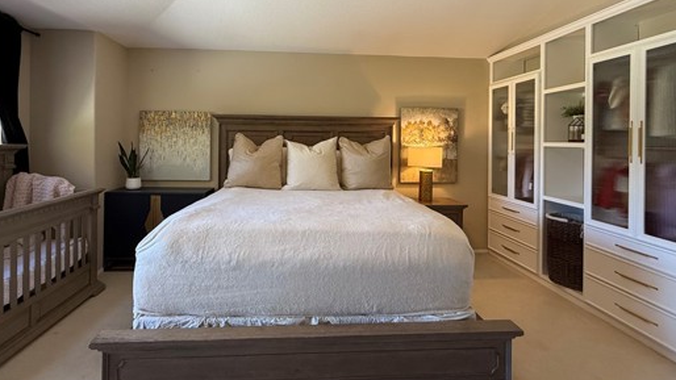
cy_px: 139
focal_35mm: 19
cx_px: 318
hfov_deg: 89.5
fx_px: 341
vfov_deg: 57.5
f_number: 2.2
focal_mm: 2.22
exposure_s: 1/120
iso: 200
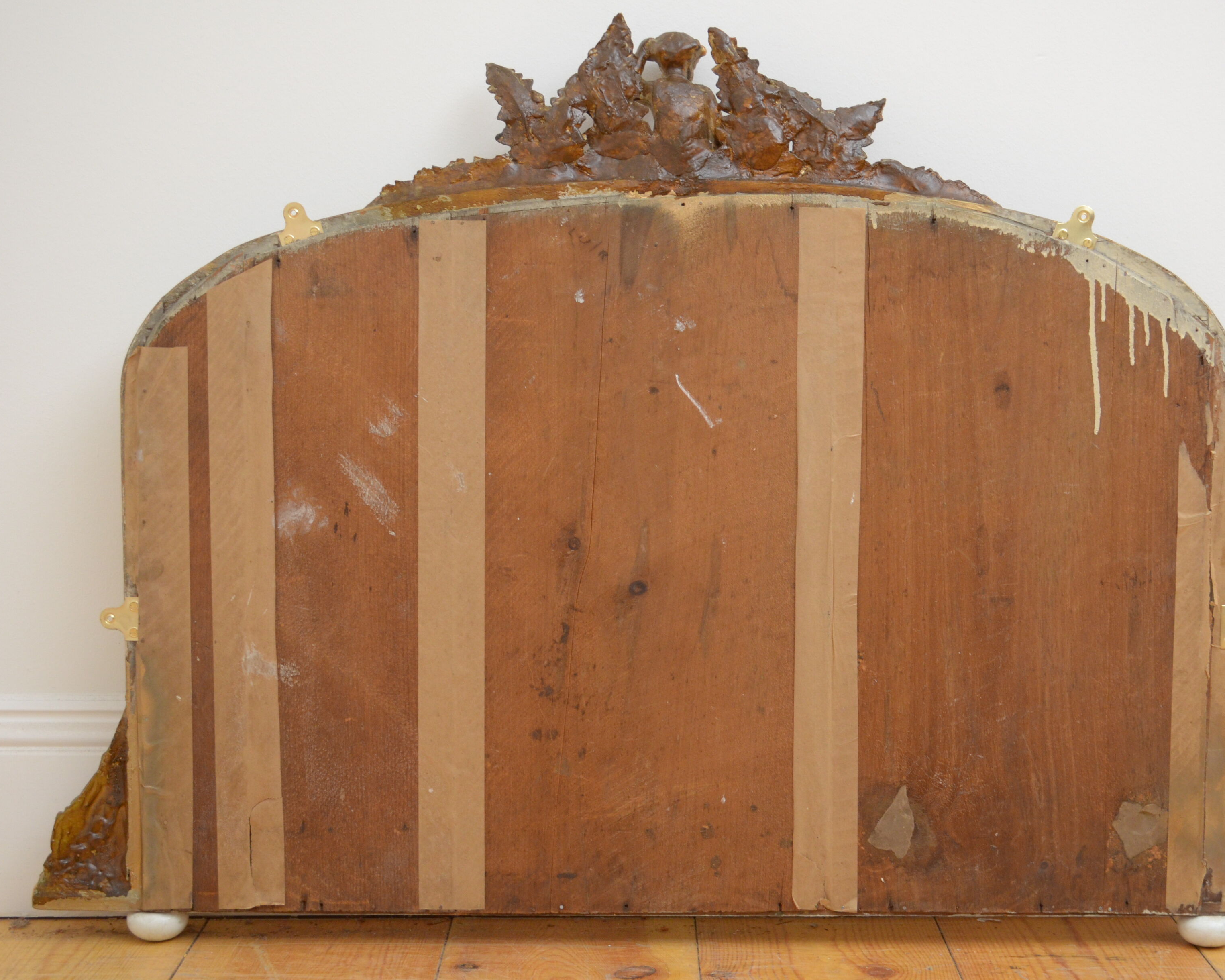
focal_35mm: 60
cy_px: 491
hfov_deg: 31.6
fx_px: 2160
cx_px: 695
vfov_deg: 25.6
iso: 1000
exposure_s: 1/125
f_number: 5.6
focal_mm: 35
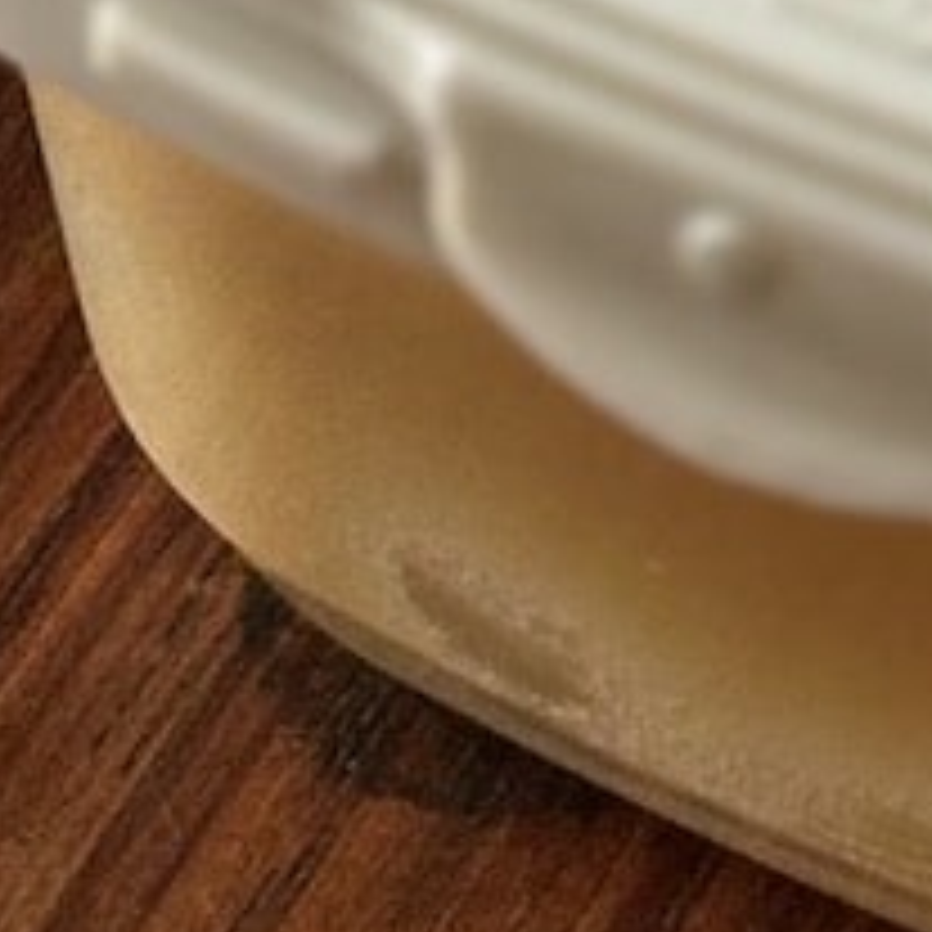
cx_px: 171
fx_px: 11545
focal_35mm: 379
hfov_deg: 4.6
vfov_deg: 4.4
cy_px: -2019
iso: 64
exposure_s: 1/60
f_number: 1.6
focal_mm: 5.96
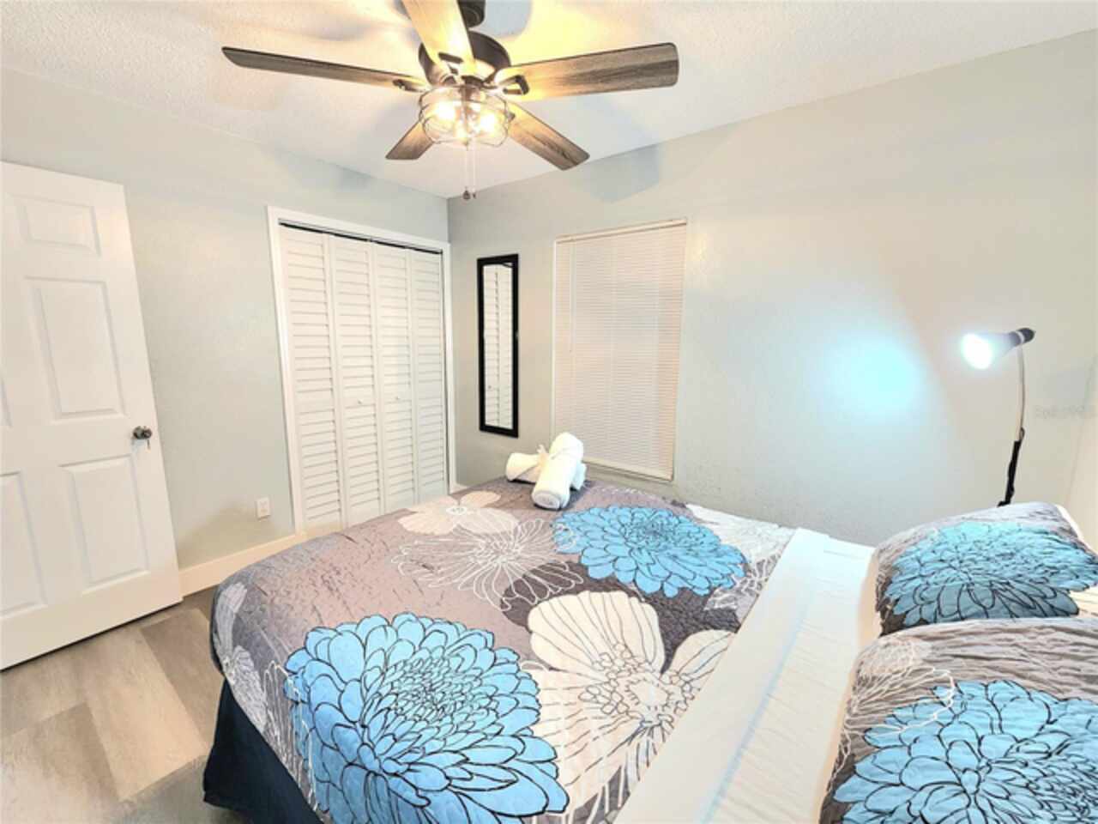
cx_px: 549
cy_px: 412
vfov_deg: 89.9
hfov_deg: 106.2
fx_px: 412
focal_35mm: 13
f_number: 2.2
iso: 250
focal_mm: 2.2
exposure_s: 1/60.2
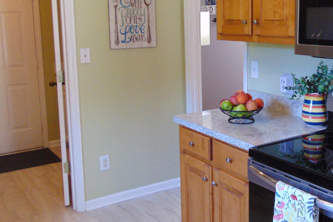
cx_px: 234
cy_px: 83
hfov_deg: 42.7
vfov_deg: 29.8
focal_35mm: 45
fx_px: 416
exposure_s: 1/30
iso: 250
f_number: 3
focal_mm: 4.5
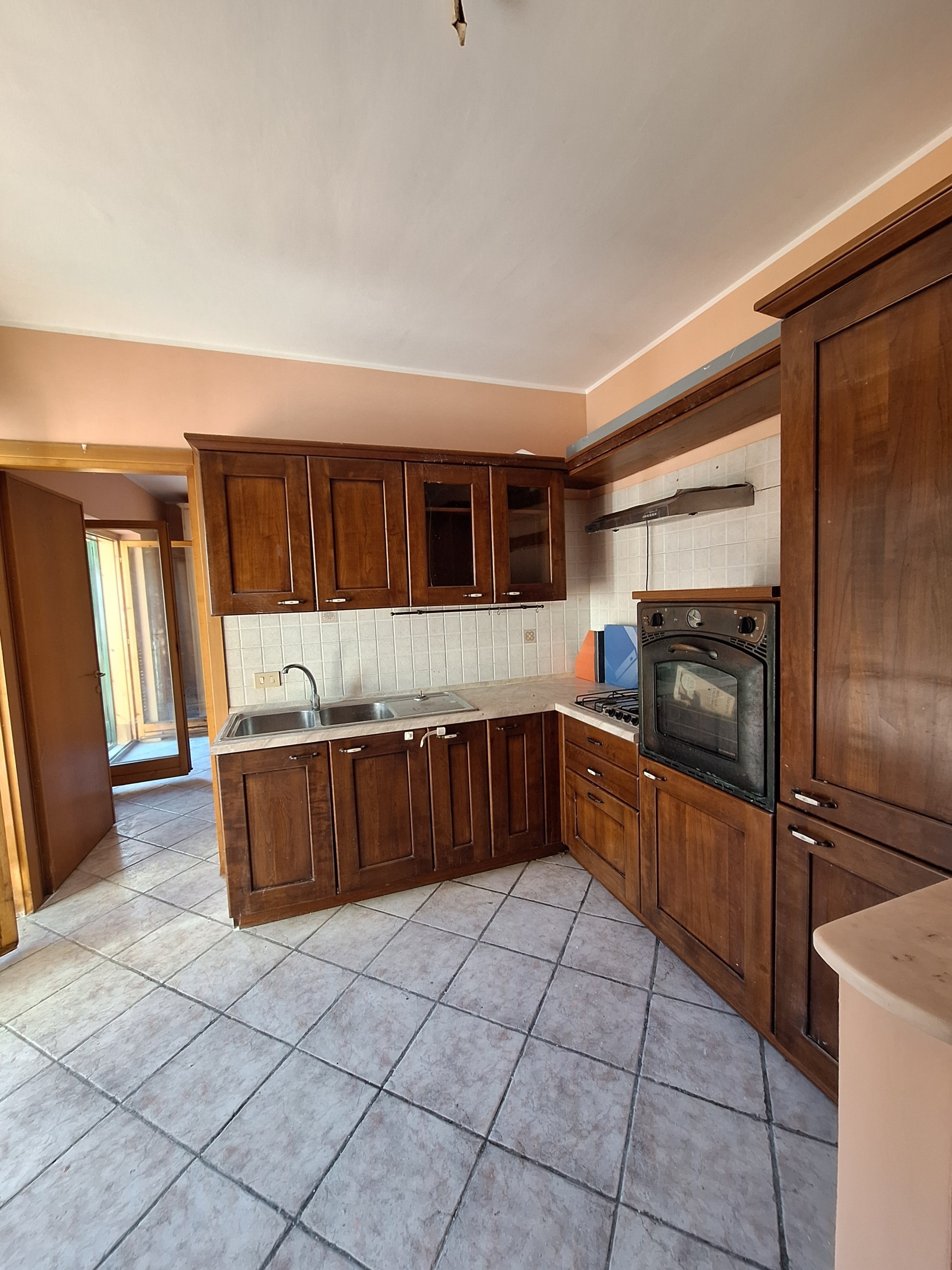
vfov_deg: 106.2
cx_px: 476
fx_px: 477
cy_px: 635
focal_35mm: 13
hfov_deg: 89.9
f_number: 2.2
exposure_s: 1/50
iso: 125
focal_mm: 1.74
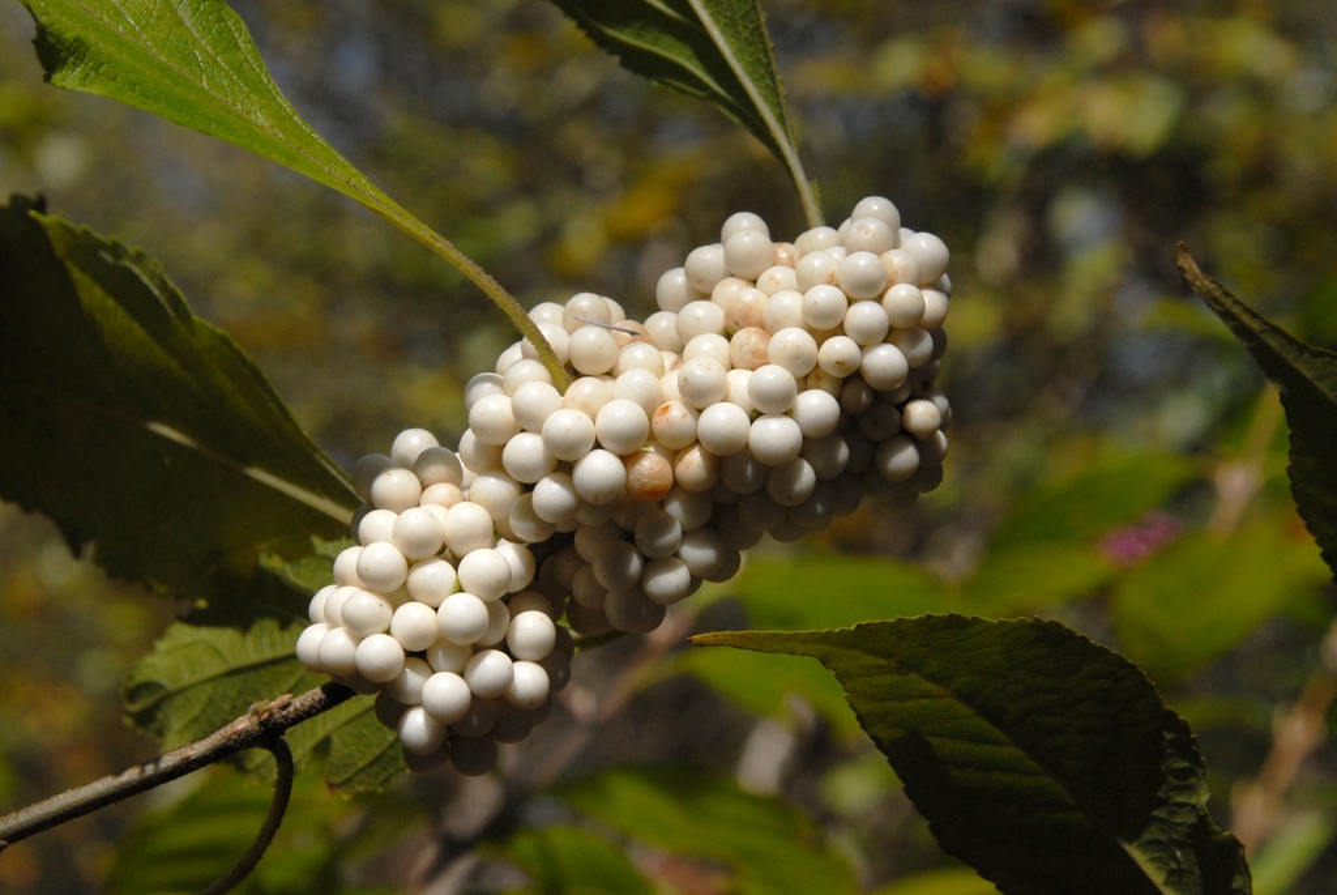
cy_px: 448
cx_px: 668
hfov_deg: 19.4
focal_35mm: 105
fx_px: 3903
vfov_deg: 13.1
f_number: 11
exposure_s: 1/500
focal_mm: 70
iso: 400
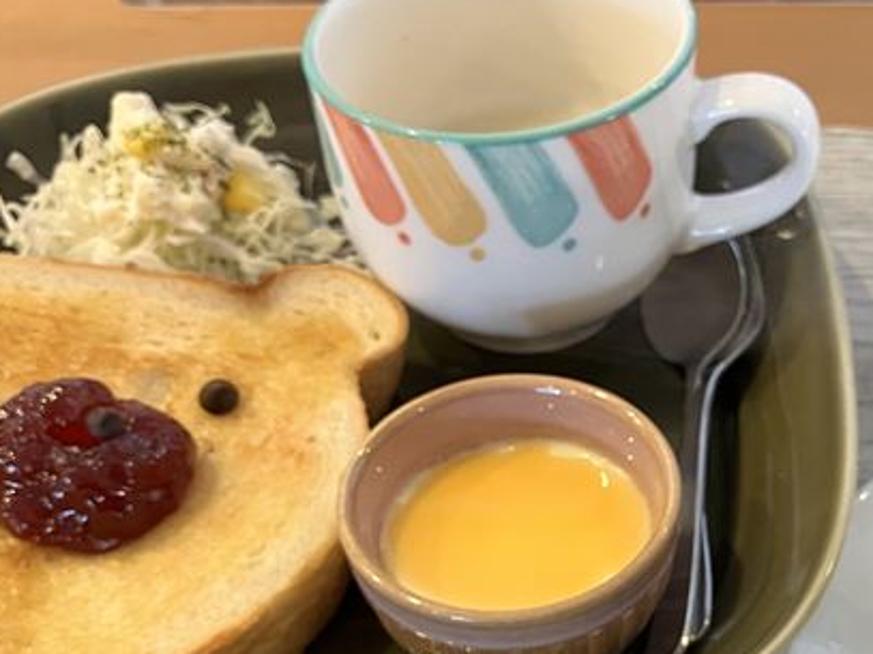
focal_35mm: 55
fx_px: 1387
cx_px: 671
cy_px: 564
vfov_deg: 25.9
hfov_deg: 34.1
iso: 250
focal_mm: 3.99
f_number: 1.8
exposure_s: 1/60
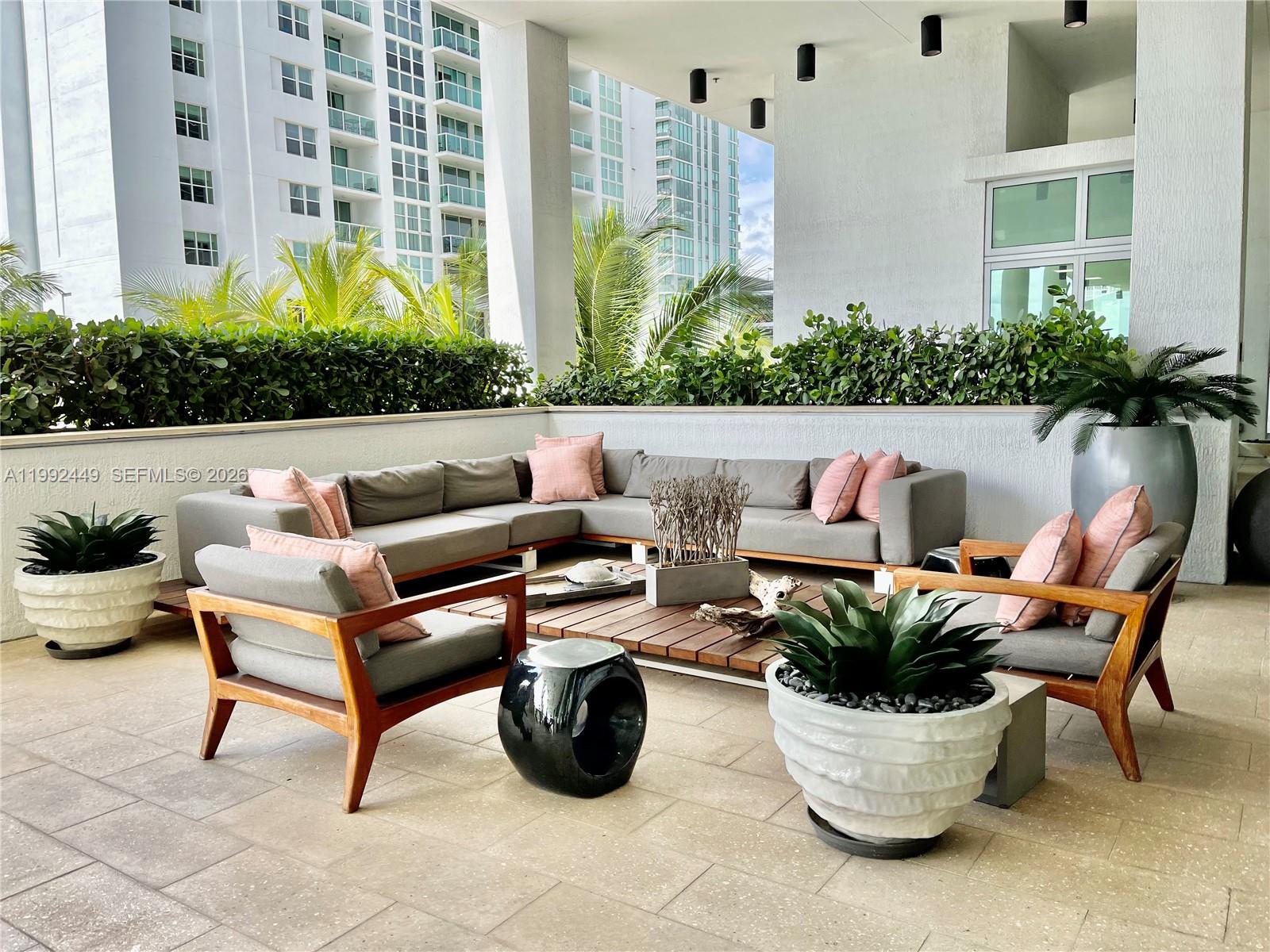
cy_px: 476
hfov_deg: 67.3
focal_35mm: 26
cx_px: 635
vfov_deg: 53.1
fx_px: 954
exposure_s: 1/1003
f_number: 1.6
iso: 32
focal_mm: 5.1
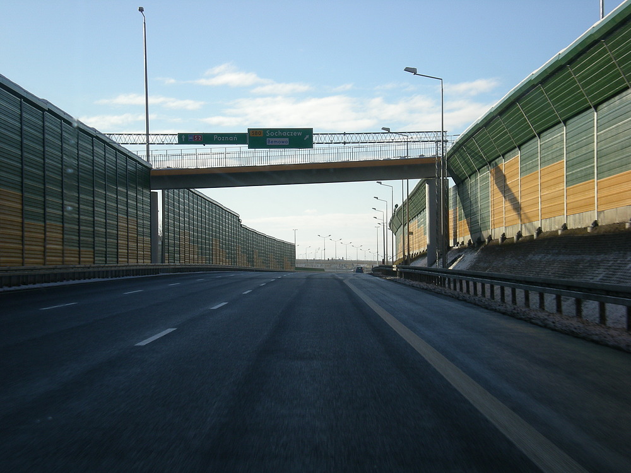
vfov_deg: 19.9
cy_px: 236
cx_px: 316
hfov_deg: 26.3
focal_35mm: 74
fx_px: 1349
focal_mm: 12.3
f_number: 6.5
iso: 50
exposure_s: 1/151
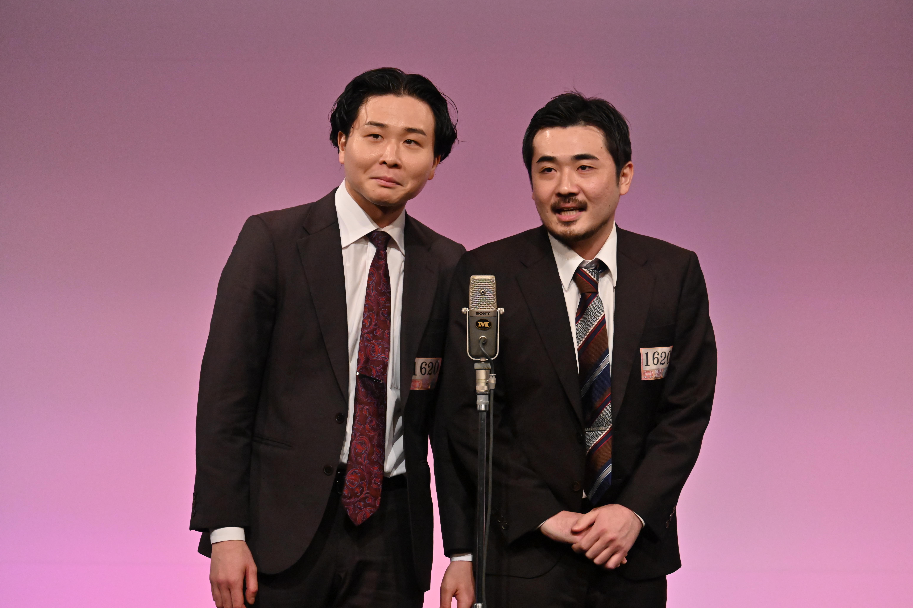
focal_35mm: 301
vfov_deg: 4.6
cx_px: 455
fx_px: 7633
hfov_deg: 6.8
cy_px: 304
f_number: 7.1
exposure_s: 1/400
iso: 5000
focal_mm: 300
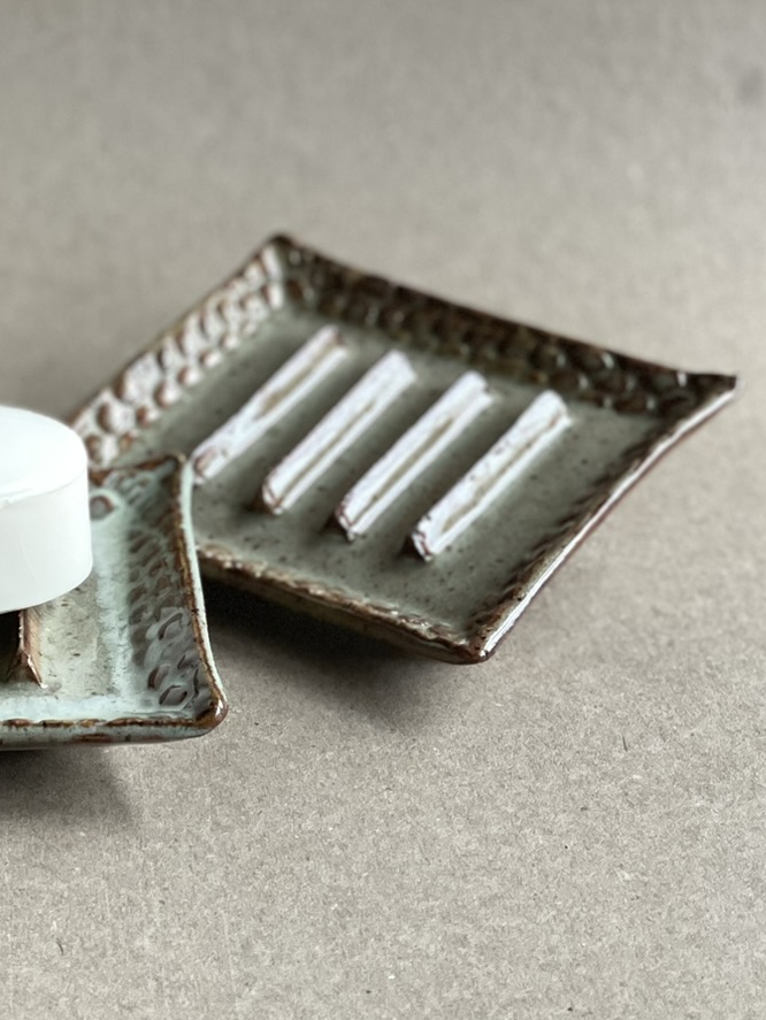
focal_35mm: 120
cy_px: 515
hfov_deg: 12.3
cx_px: 118
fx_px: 3538
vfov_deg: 16.4
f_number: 2
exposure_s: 1/122
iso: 160
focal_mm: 6
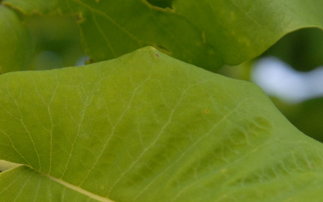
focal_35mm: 325
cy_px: 160
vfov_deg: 4.0
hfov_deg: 6.5
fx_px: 2860
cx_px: 41
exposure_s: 1/250
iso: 400
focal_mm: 110
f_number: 8
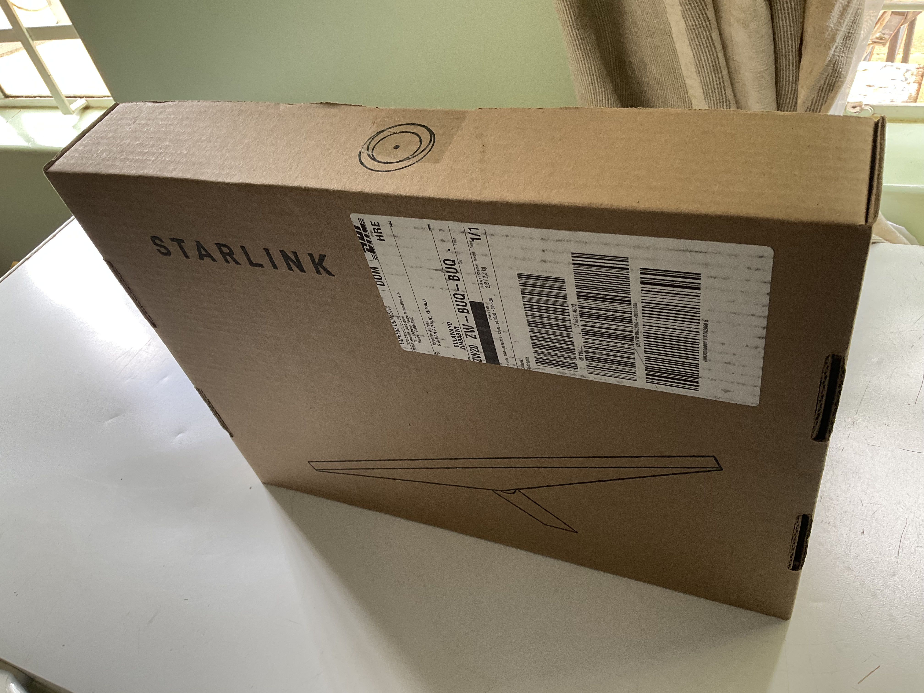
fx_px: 774
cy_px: 346
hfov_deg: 61.7
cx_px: 462
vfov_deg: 48.2
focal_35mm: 29
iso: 64
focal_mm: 3
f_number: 1.8
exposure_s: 1/50
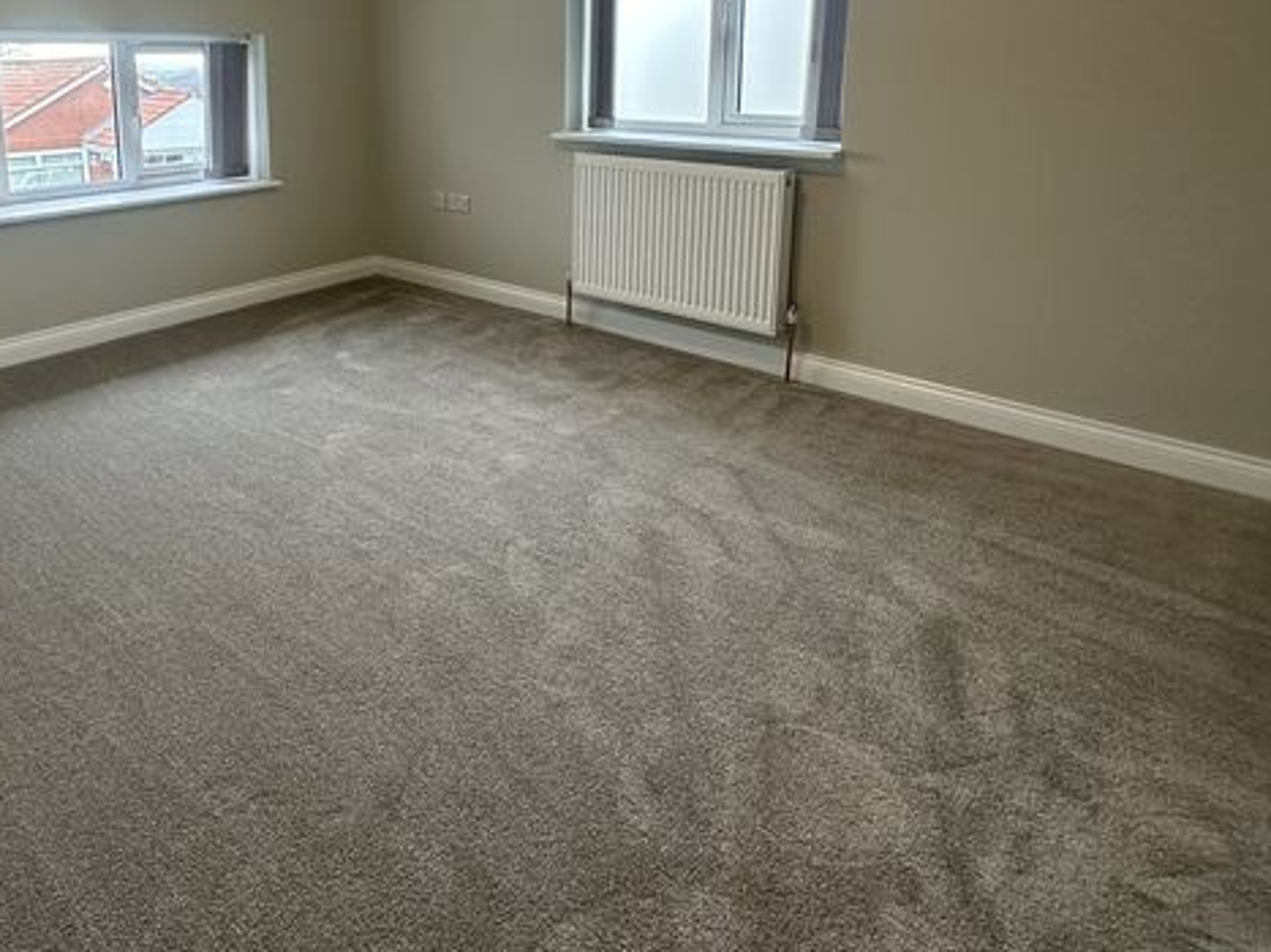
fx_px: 881
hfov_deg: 70.0
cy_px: 204
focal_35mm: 24
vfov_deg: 53.4
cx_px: 449
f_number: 2.2
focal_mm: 2.22
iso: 125
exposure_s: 1/100
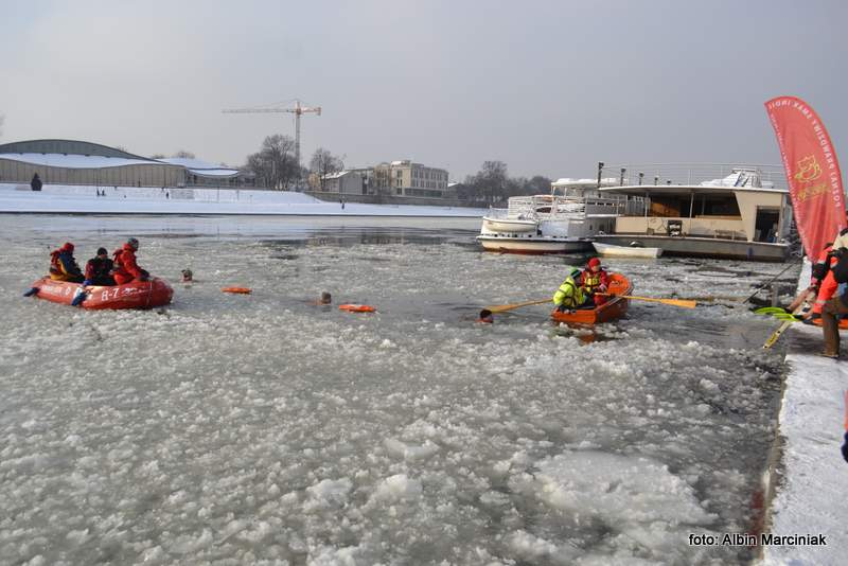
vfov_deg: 48.0
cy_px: 283
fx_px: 636
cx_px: 424
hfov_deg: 67.4
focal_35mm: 27
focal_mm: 18
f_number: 5.6
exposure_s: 1/1600
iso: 400
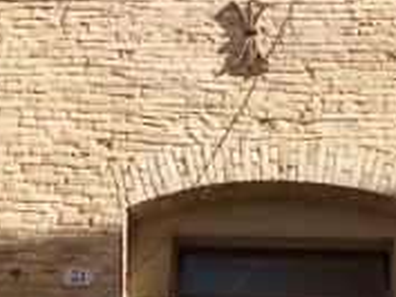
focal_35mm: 78
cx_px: 200
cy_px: 58
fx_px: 893
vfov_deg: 18.7
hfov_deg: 25.0
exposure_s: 1/500
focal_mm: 12
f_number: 5.6
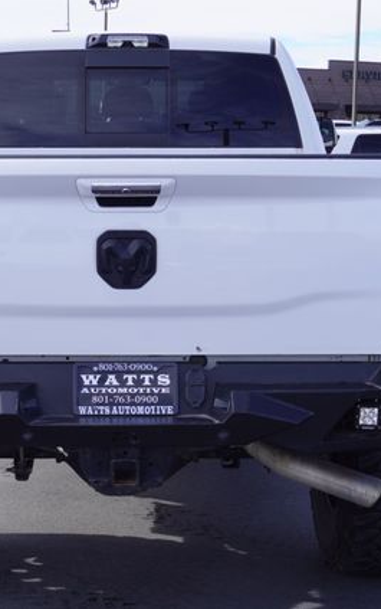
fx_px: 1227
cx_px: 135
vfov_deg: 27.8
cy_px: 304
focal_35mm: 74
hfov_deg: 17.6
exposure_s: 1/125
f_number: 9
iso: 100
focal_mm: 32
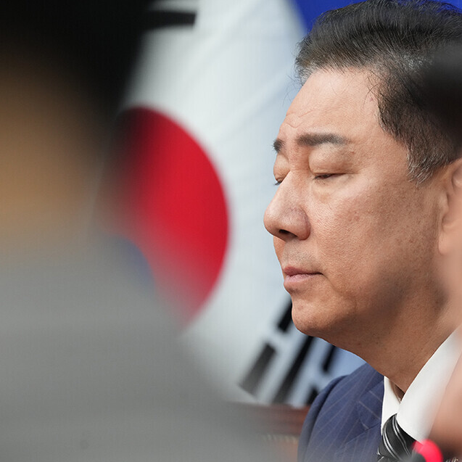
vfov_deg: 6.8
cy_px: 231
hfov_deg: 6.8
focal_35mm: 256
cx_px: 337
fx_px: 3866
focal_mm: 200
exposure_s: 1/200
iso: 3200
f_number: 7.1
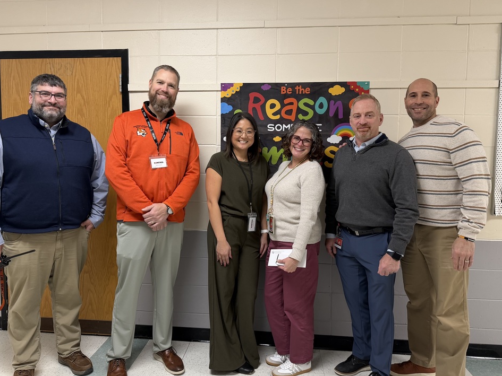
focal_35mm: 26
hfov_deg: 67.3
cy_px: 175
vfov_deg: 53.0
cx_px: 239
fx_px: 377
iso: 200
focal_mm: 6.76
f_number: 1.78
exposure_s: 1/60
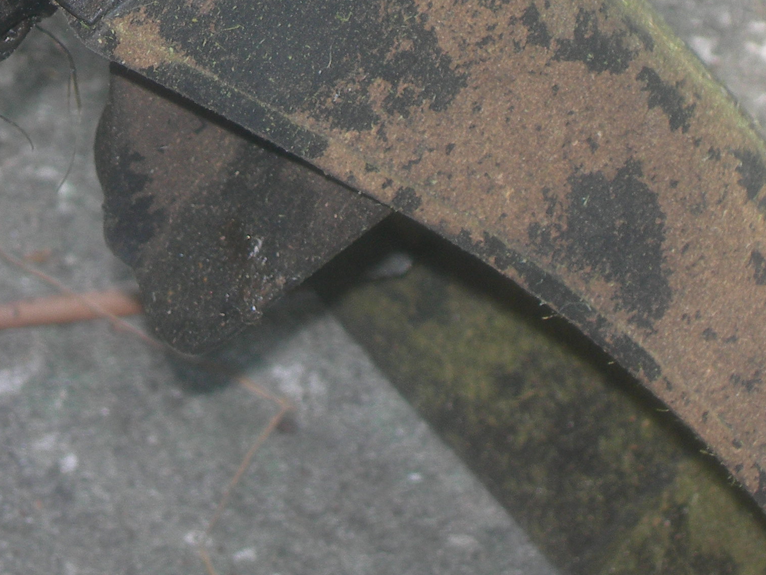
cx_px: 117
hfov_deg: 8.5
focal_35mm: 231
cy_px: 74
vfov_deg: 6.4
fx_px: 5112
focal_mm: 23.4
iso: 69
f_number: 4.9
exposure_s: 1/60.1
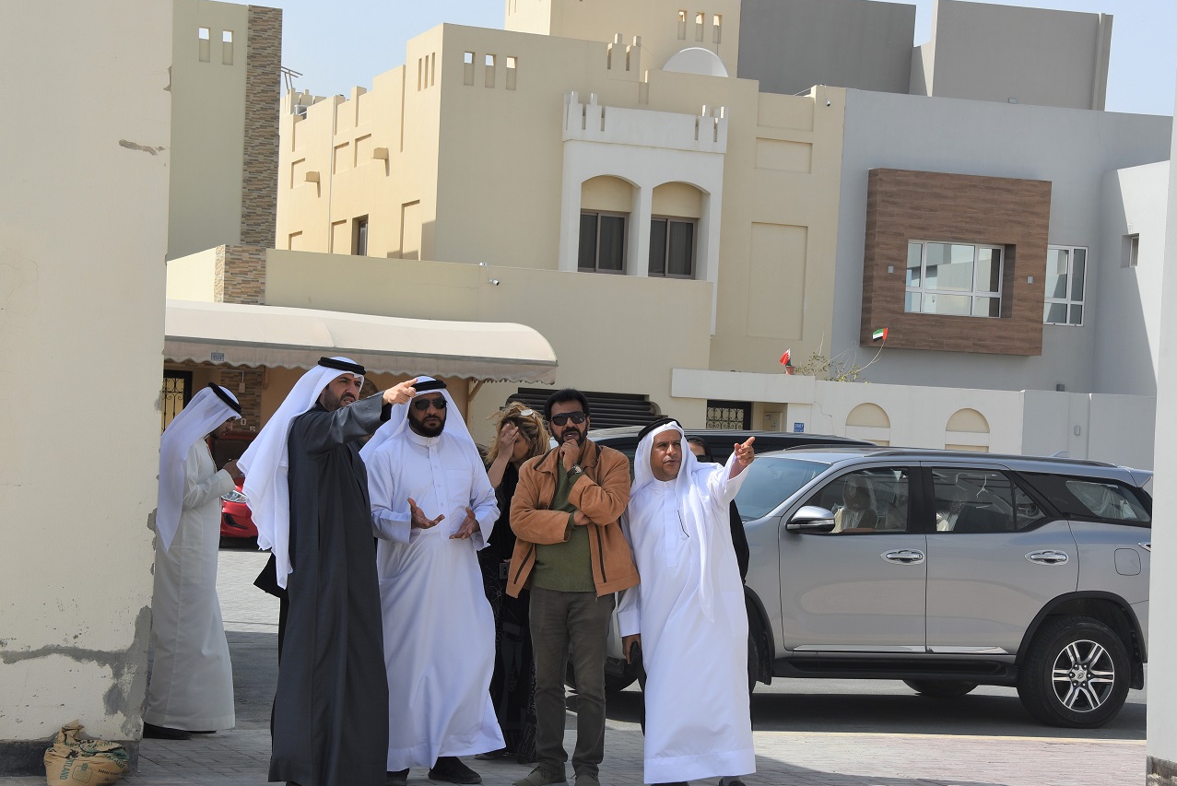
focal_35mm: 73
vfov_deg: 18.7
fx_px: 2388
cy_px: 440
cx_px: 568
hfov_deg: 27.7
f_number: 10
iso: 200
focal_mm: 62
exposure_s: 1/400
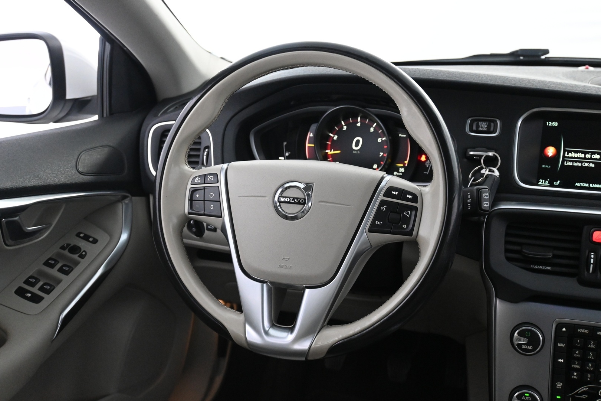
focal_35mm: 38
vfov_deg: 35.5
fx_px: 626
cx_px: 300
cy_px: 200
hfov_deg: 51.3
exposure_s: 1/60
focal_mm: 25
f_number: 4.2
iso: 4000
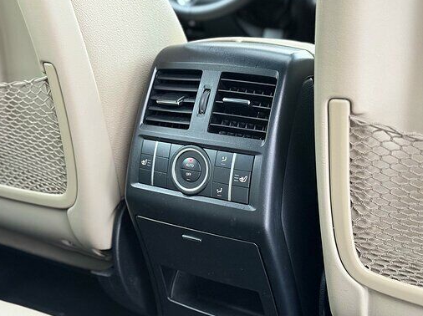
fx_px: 635
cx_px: 196
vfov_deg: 28.0
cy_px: 166
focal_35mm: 52
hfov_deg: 36.9
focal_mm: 6.76
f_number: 1.78
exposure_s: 1/31
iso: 500
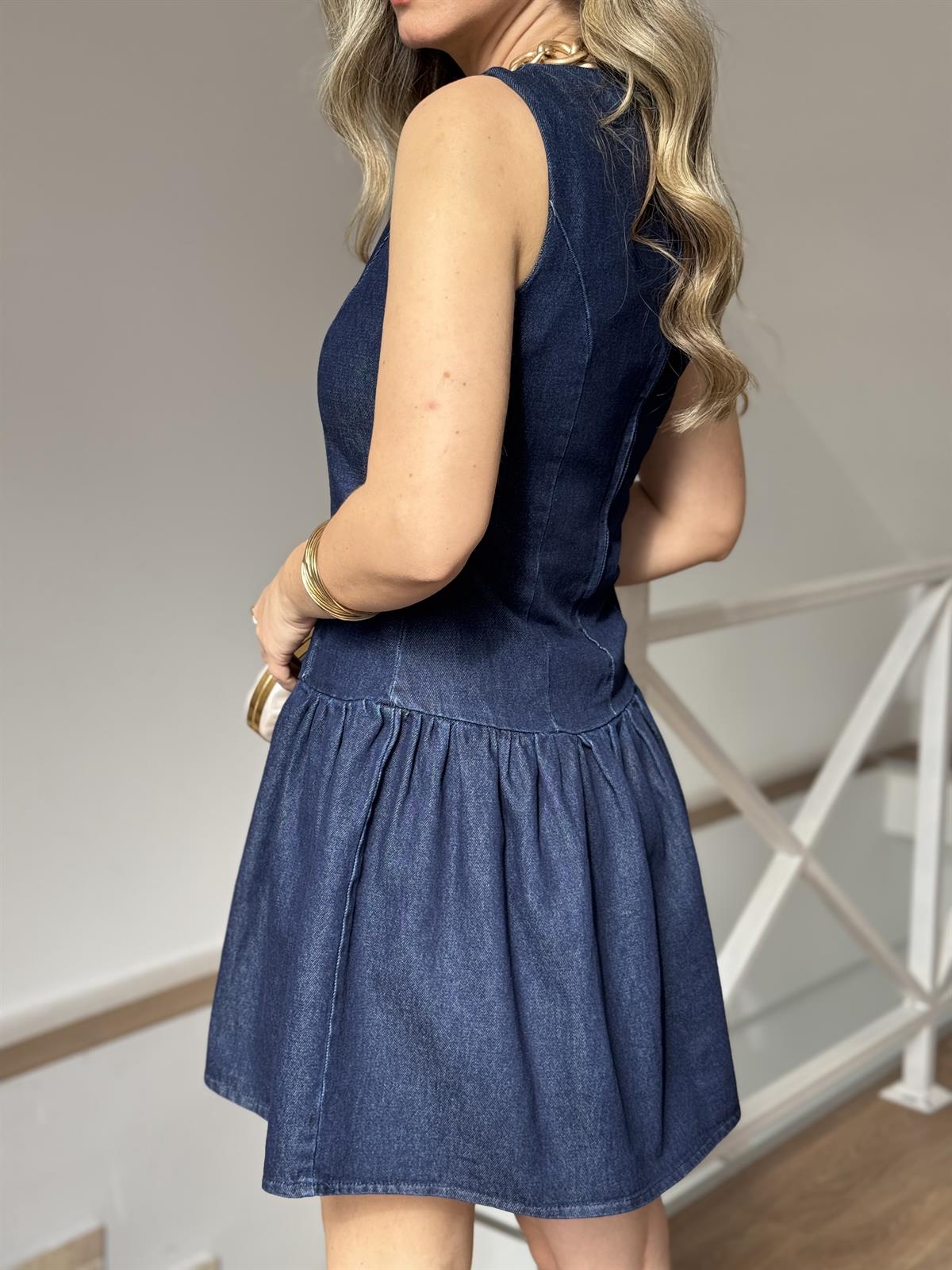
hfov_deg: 30.3
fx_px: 1760
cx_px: 476
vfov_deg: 39.7
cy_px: 635
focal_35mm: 48
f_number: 1.78
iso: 64
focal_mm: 6.76
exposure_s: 1/197
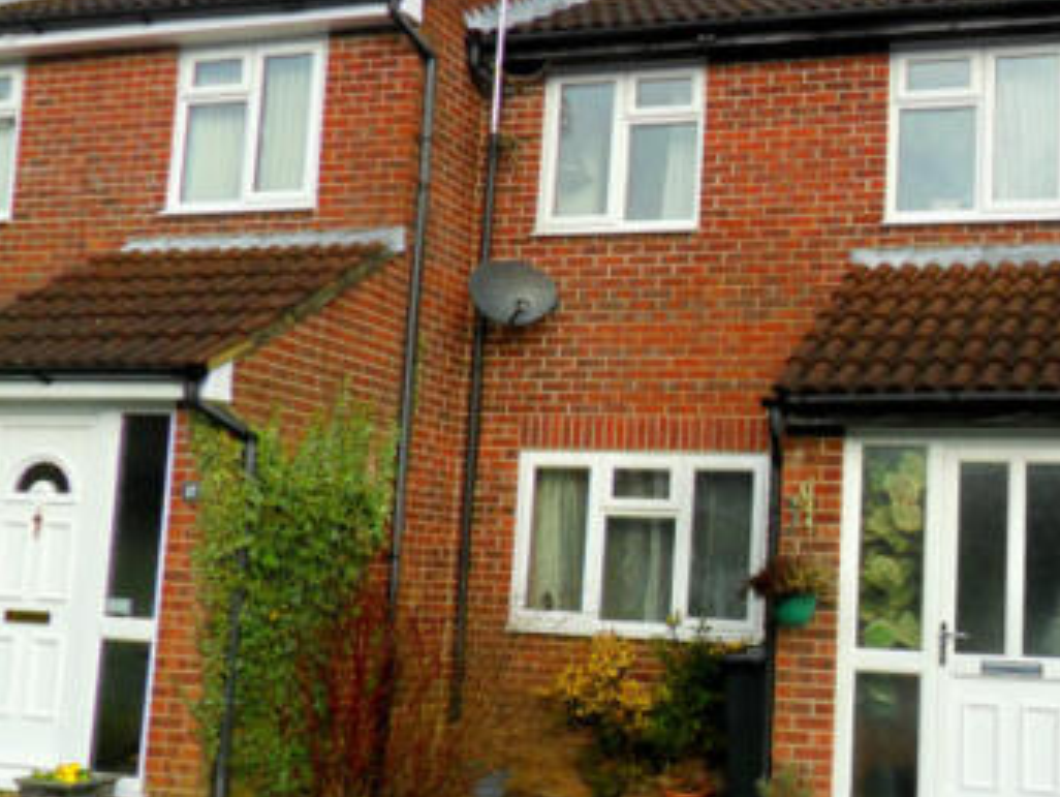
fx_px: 1410
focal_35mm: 46
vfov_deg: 31.6
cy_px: 414
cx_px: 801
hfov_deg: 40.0
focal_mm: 4.9
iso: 80
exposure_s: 1/500
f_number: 3.5
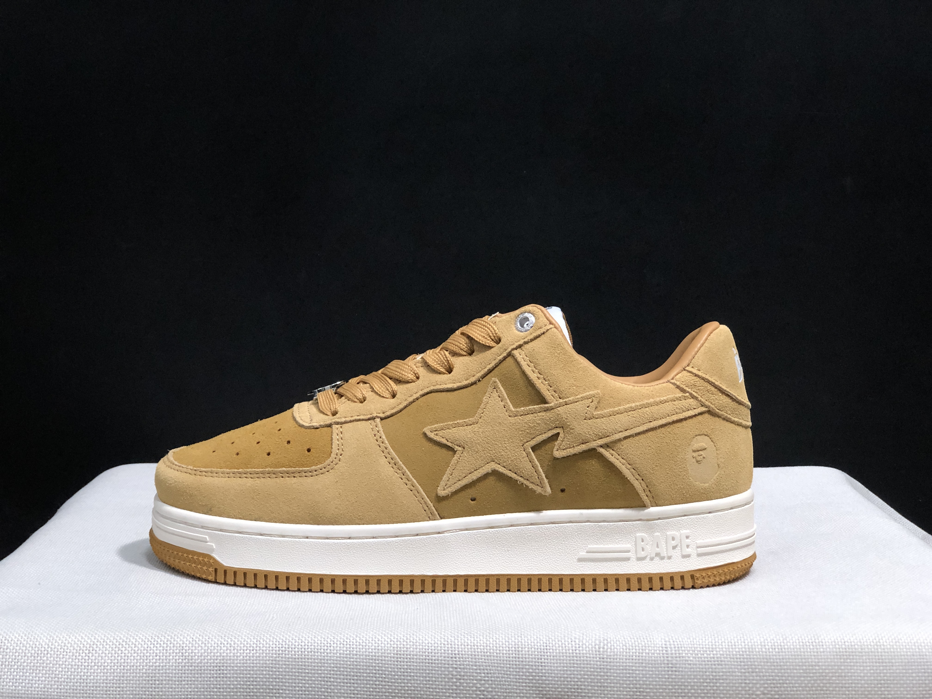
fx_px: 1535
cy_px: 350
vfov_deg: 25.7
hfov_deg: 33.8
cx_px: 466
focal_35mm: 57
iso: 80
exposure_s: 1/30
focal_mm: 6.6
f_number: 2.8
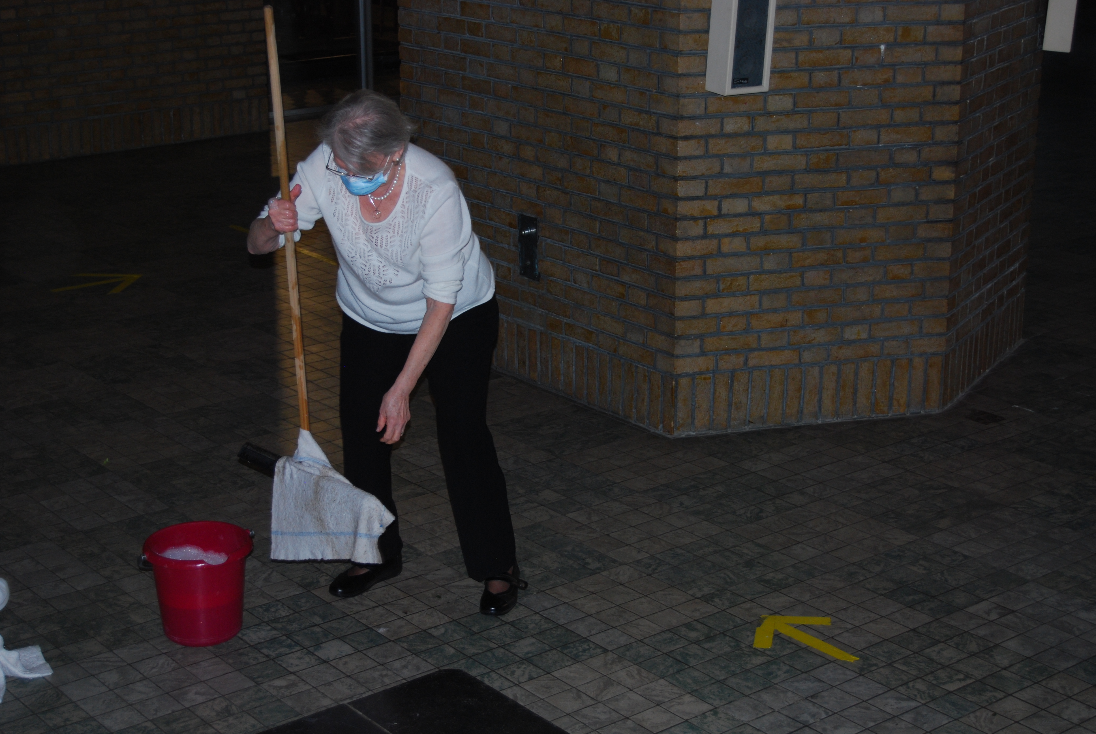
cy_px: 367
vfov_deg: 22.7
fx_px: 1829
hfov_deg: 33.4
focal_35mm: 60
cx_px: 548
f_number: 5
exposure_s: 1/60
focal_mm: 40
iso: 360
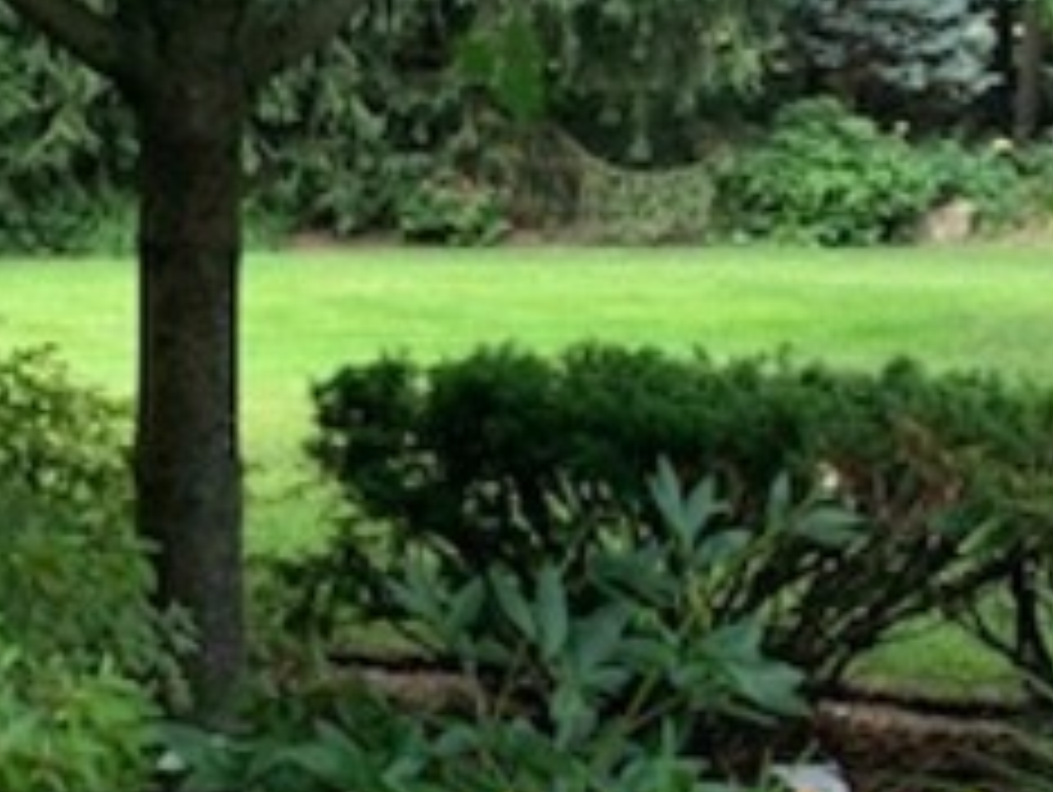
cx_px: 126
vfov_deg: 20.8
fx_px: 2162
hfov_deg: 26.5
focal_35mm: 71
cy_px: 428
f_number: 1.8
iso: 50
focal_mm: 4.25
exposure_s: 1/121
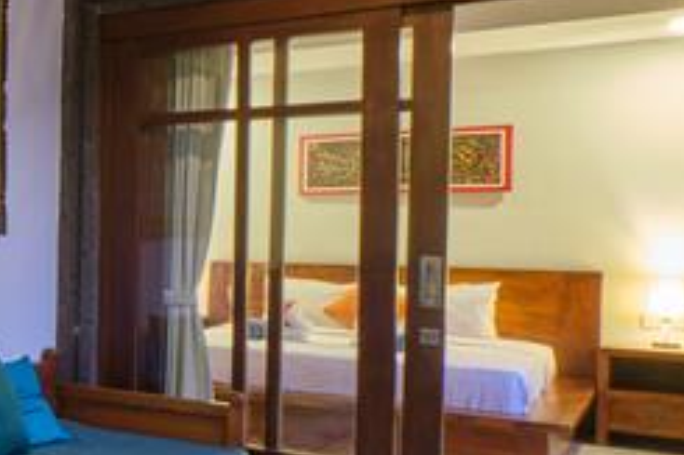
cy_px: 244
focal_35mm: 49
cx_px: -413
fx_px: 930
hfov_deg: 25.8
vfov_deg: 27.5
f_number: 16
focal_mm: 10
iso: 160
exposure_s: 20
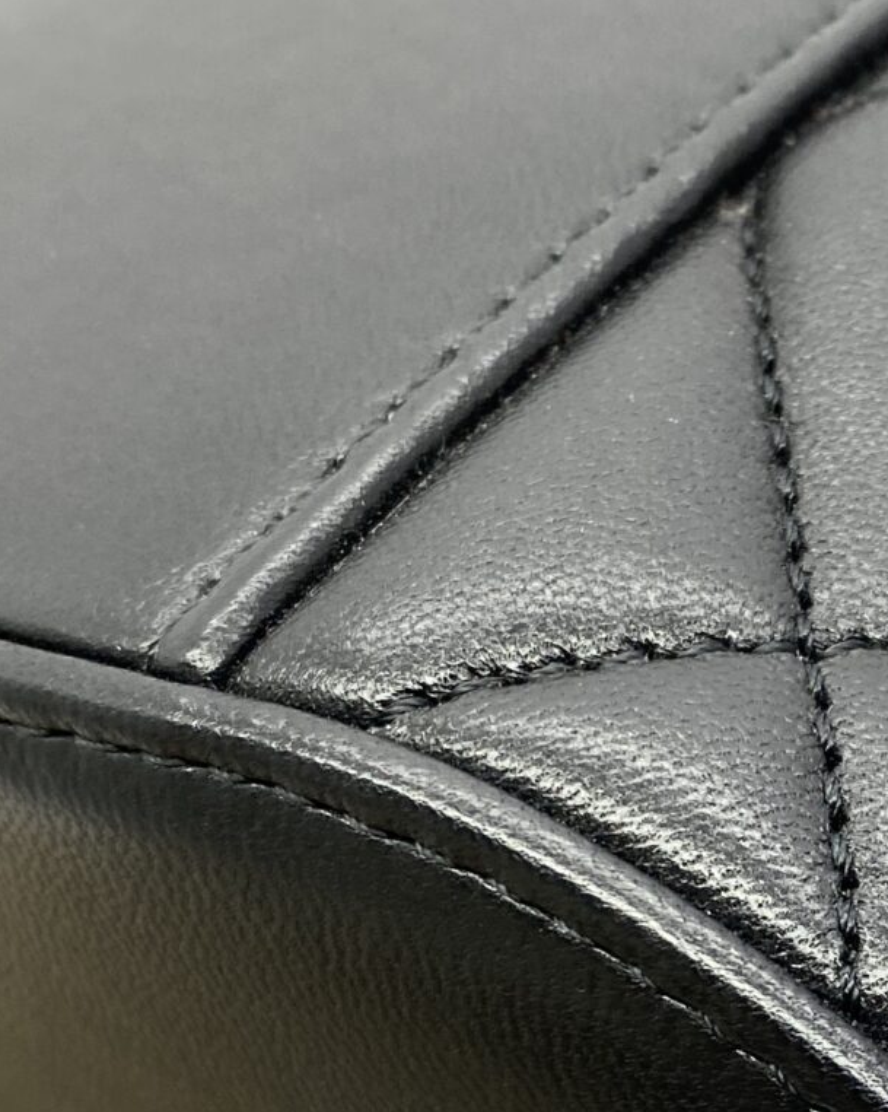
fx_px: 2695
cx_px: 949
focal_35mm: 82
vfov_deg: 22.5
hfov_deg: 18.1
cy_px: 1090
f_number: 1.8
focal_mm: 4.25
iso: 64
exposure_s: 1/100
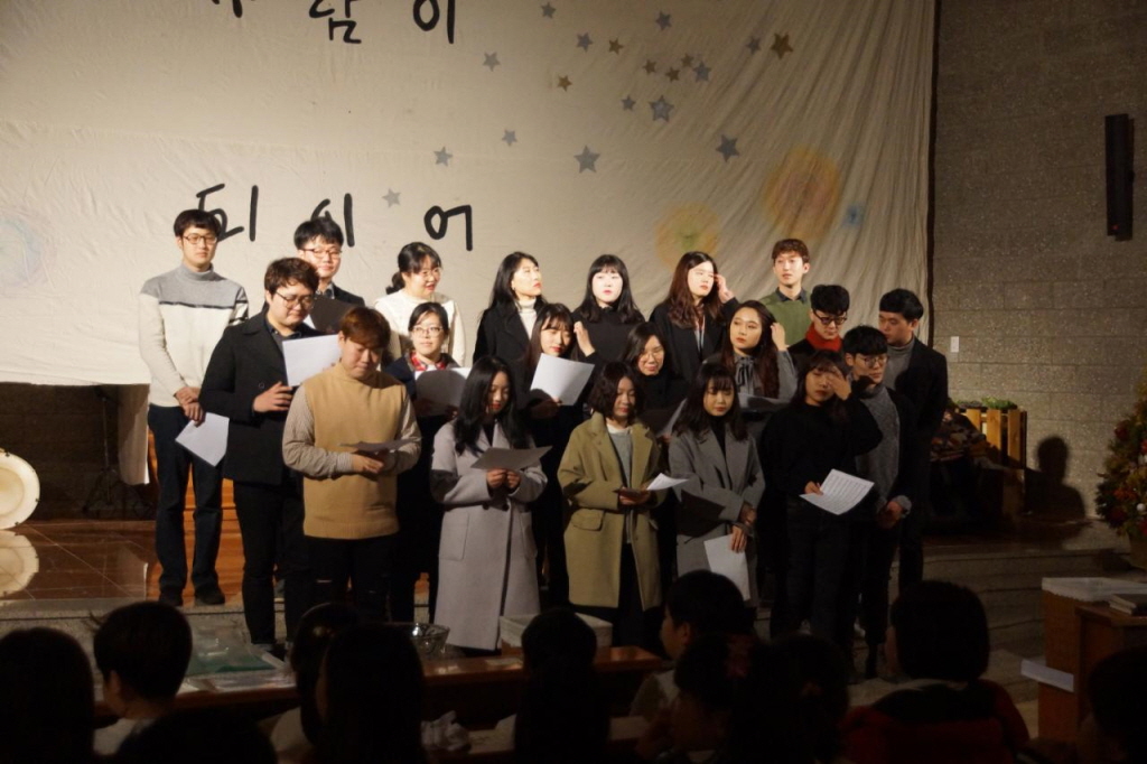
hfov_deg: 37.9
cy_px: 382
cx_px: 574
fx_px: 1672
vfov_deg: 25.7
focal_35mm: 52
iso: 1600
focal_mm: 35
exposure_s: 1/80
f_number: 4.5
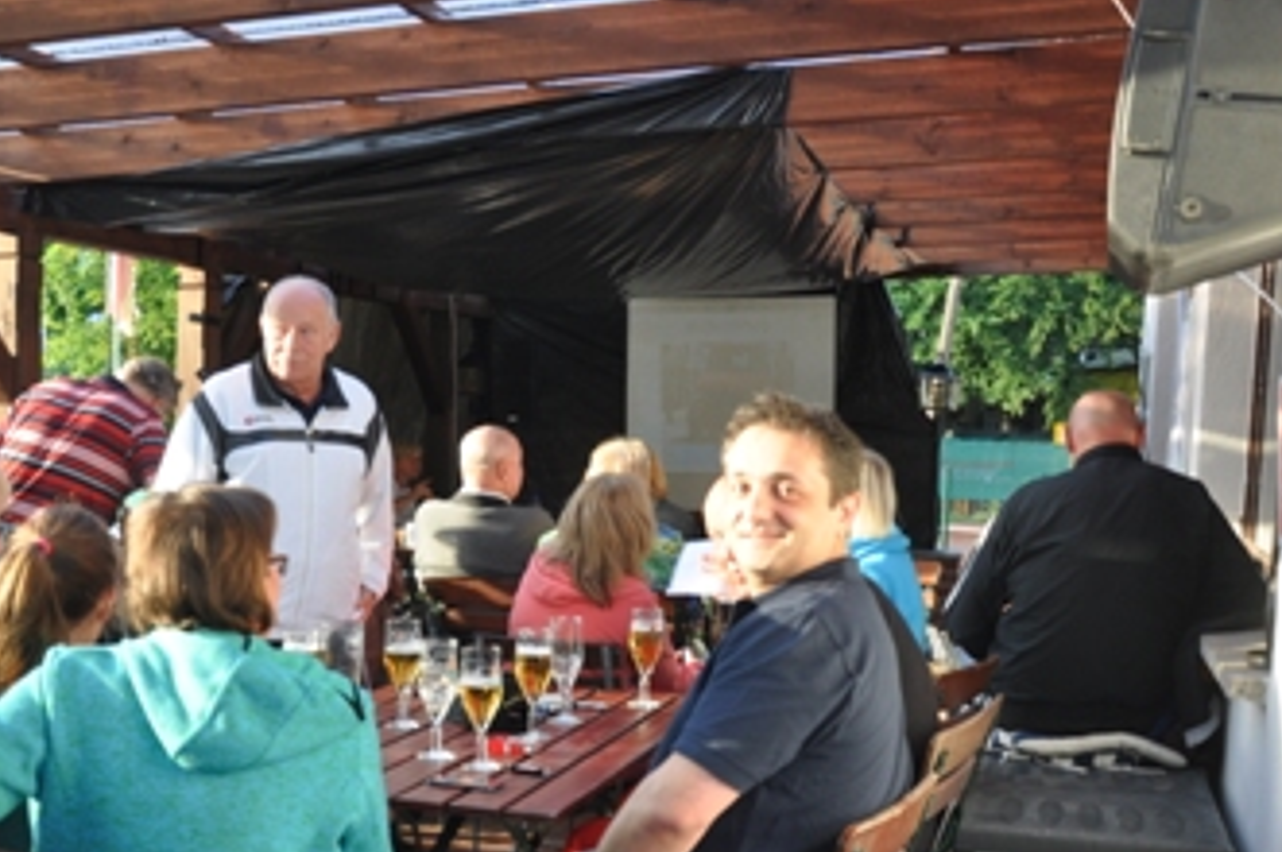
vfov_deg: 31.2
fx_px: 1518
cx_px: 527
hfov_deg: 45.6
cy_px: 519
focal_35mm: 43
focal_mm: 21
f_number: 5
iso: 400
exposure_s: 1/100
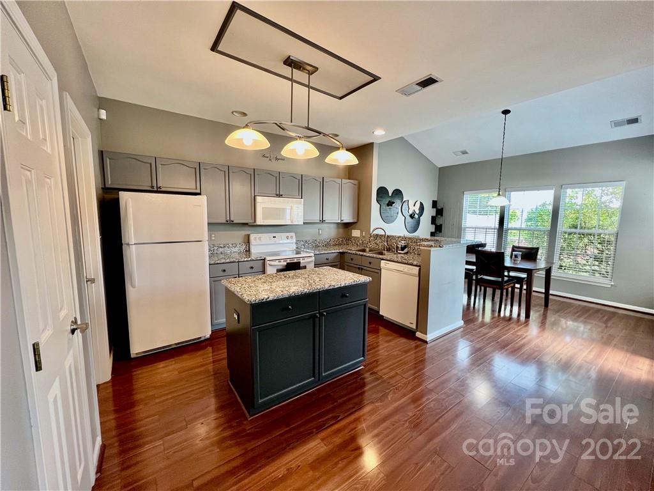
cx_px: 327
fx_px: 246
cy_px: 246
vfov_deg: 89.9
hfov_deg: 106.2
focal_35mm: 13
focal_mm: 1.57
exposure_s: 1/120
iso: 250
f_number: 1.8
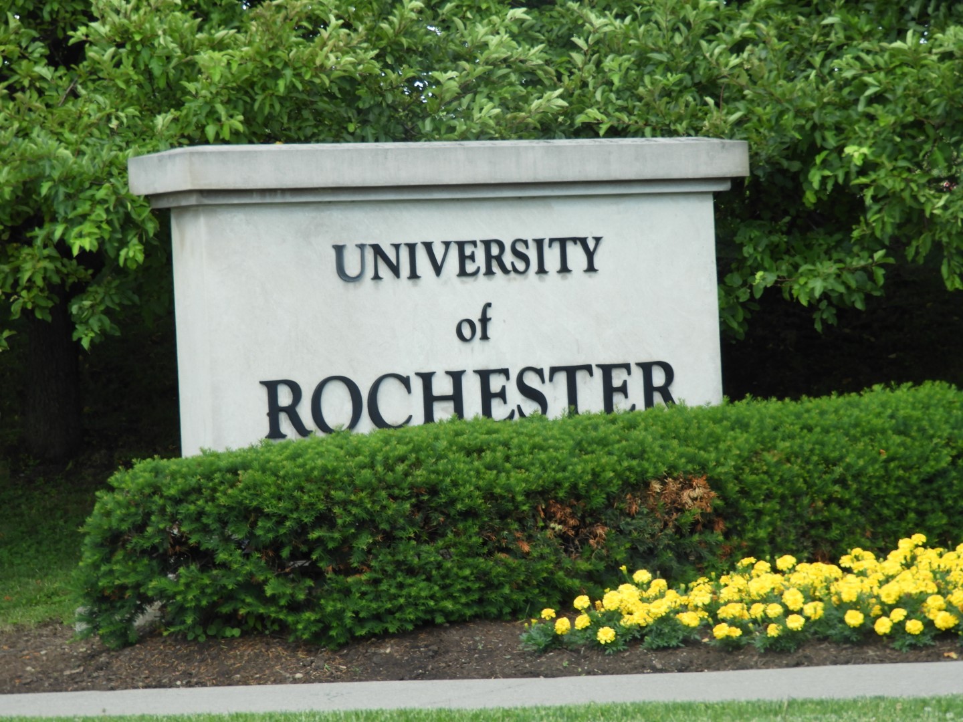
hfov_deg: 11.0
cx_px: 482
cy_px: 361
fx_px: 5008
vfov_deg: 8.2
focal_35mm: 180
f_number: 5.3
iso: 100
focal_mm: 32.2
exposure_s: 1/125
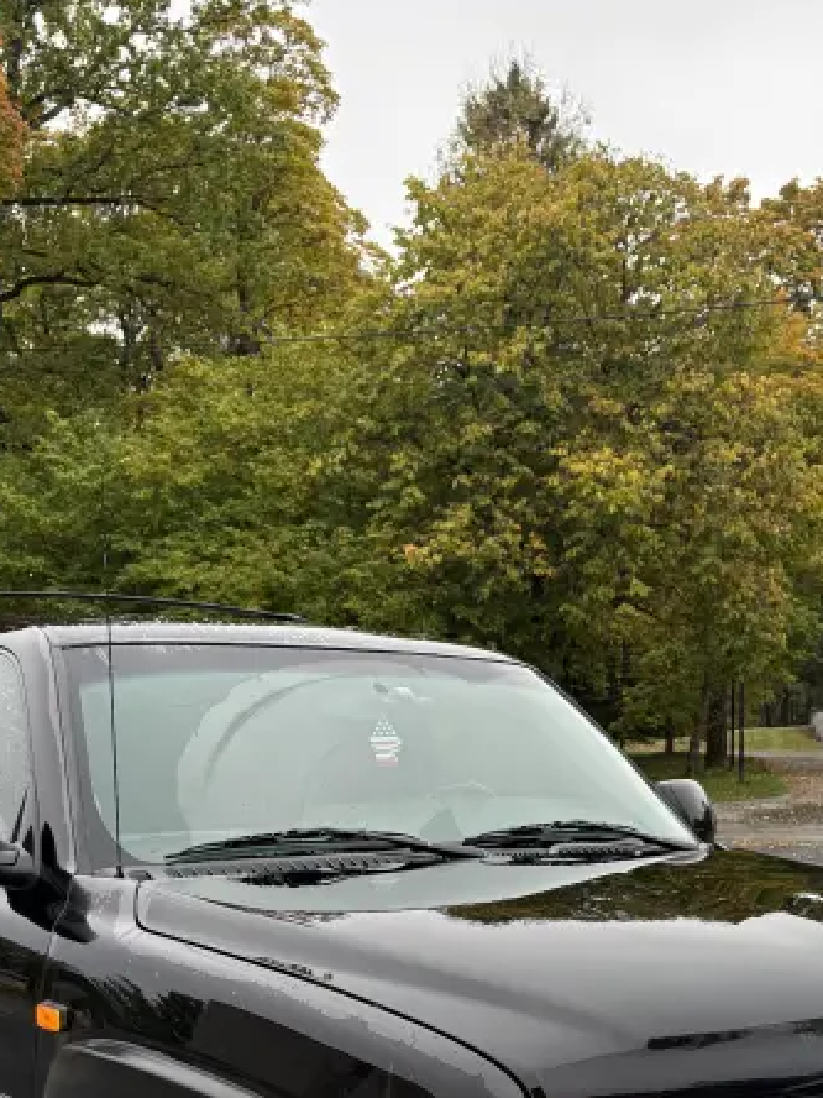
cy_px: 847
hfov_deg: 29.1
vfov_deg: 37.1
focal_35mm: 50
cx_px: 457
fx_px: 1585
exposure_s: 1/224
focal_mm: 5.96
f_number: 1.6
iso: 80
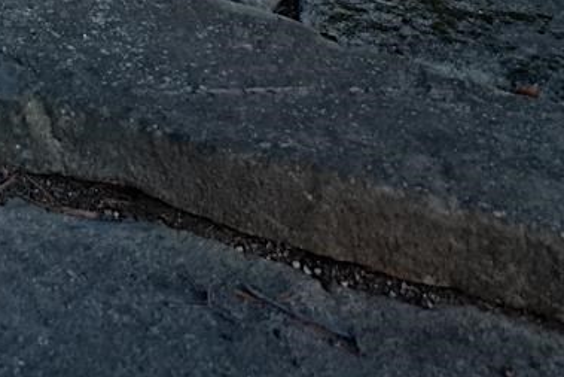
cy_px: -514
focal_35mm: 80
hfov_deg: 22.3
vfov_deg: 13.1
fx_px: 1251
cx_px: -204
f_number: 2.8
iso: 2000
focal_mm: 16.8
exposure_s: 1/30
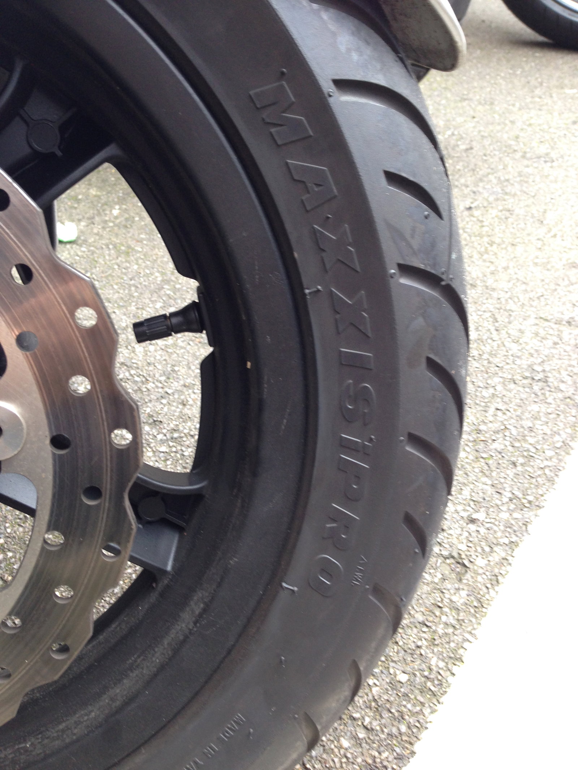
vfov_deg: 55.4
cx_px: 289
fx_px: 735
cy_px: 385
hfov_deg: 42.9
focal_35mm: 33
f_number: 2.4
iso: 80
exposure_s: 1/20
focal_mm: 4.12
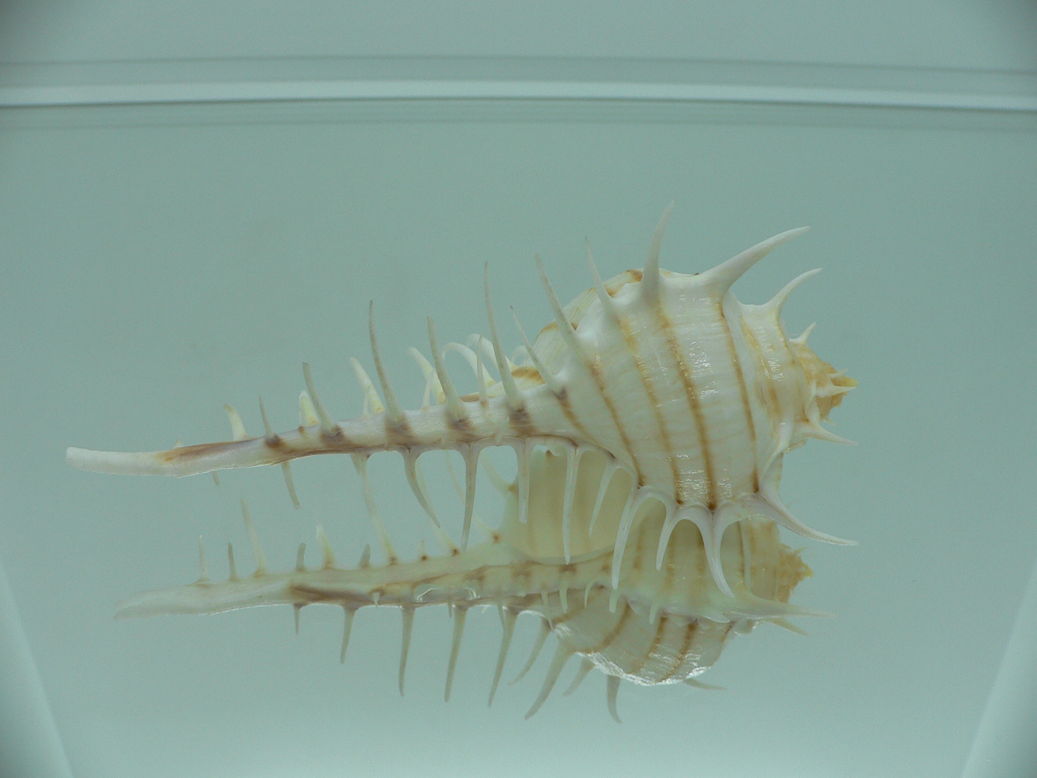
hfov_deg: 52.6
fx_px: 1049
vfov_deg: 40.7
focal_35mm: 35
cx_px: 518
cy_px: 389
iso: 80
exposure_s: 1/80
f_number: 2.8
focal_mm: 4.6
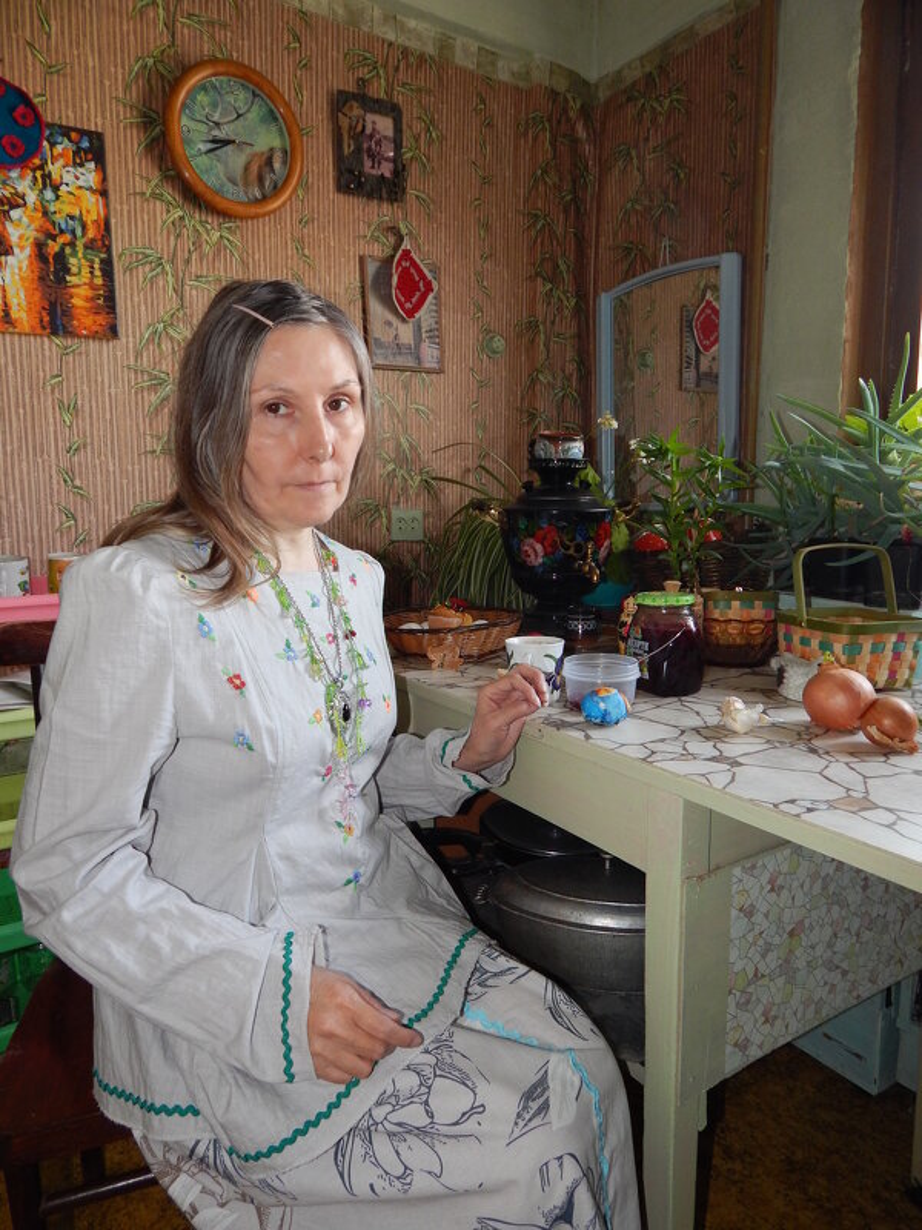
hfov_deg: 58.9
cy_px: 615
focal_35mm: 23
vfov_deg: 73.9
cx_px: 461
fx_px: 817
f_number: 3
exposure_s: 1/30
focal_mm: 4
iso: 200
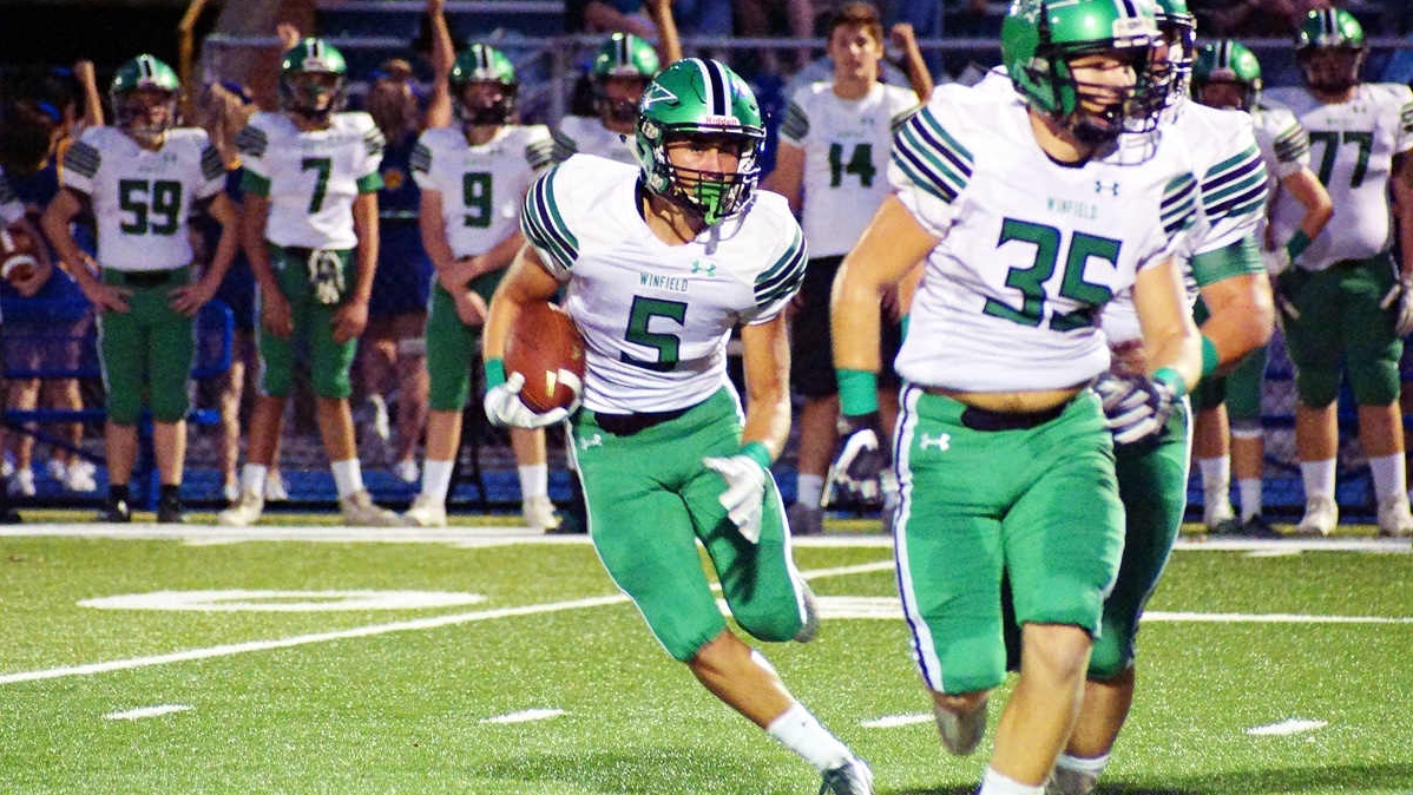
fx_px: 13564
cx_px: 706
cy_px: 426
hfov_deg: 6.0
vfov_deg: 3.4
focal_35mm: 362
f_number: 5.6
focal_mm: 230
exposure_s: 1/200
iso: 4000
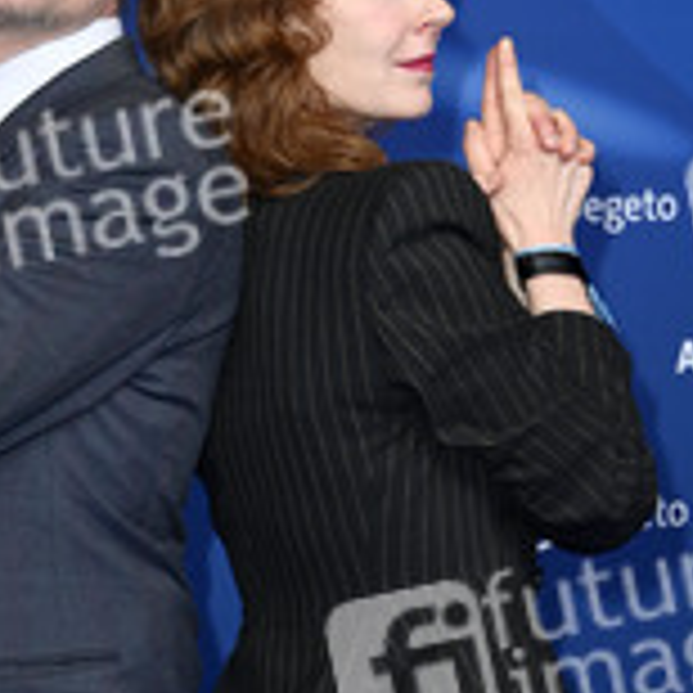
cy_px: 423
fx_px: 4485
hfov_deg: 8.8
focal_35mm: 198
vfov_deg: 8.8
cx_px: 148
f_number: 5.6
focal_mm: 90
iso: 800
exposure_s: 1/250
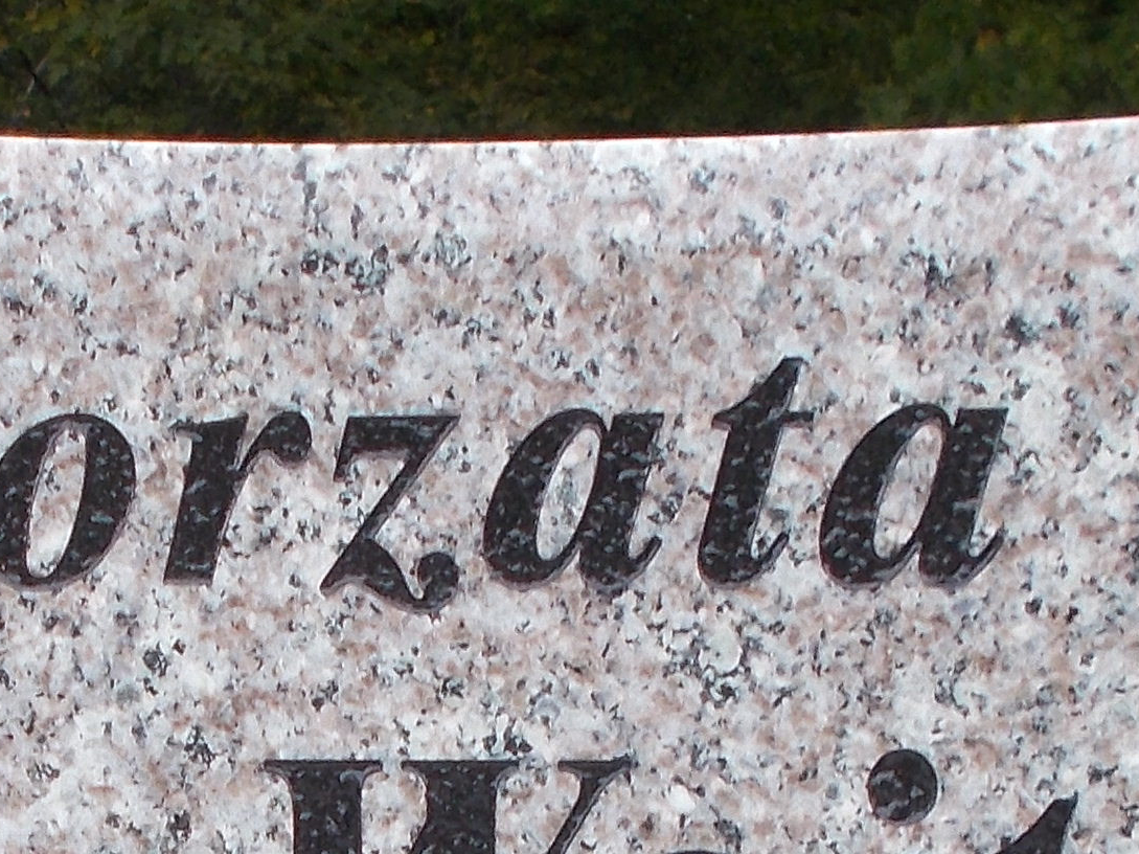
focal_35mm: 127
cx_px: 137
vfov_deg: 11.1
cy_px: 1356
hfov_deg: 15.4
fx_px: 4177
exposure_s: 1/80
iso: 80
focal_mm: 5.3
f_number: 3.4
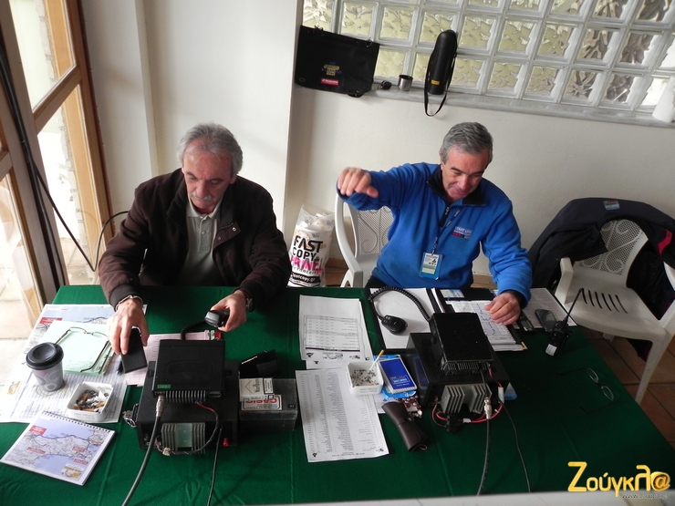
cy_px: 253
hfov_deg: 67.3
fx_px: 507
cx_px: 338
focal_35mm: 26
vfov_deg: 53.1
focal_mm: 4.6
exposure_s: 1/103
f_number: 4
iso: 160
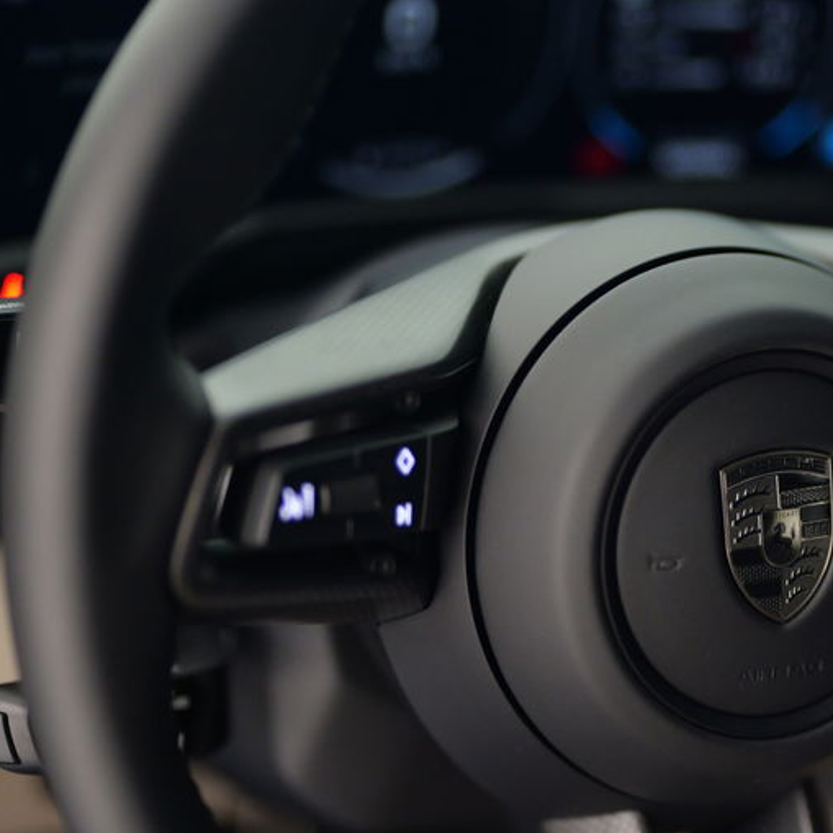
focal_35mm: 109
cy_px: 416
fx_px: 2968
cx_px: 566
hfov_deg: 15.9
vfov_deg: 16.0
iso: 6400
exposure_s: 1/13
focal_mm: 85
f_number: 1.8
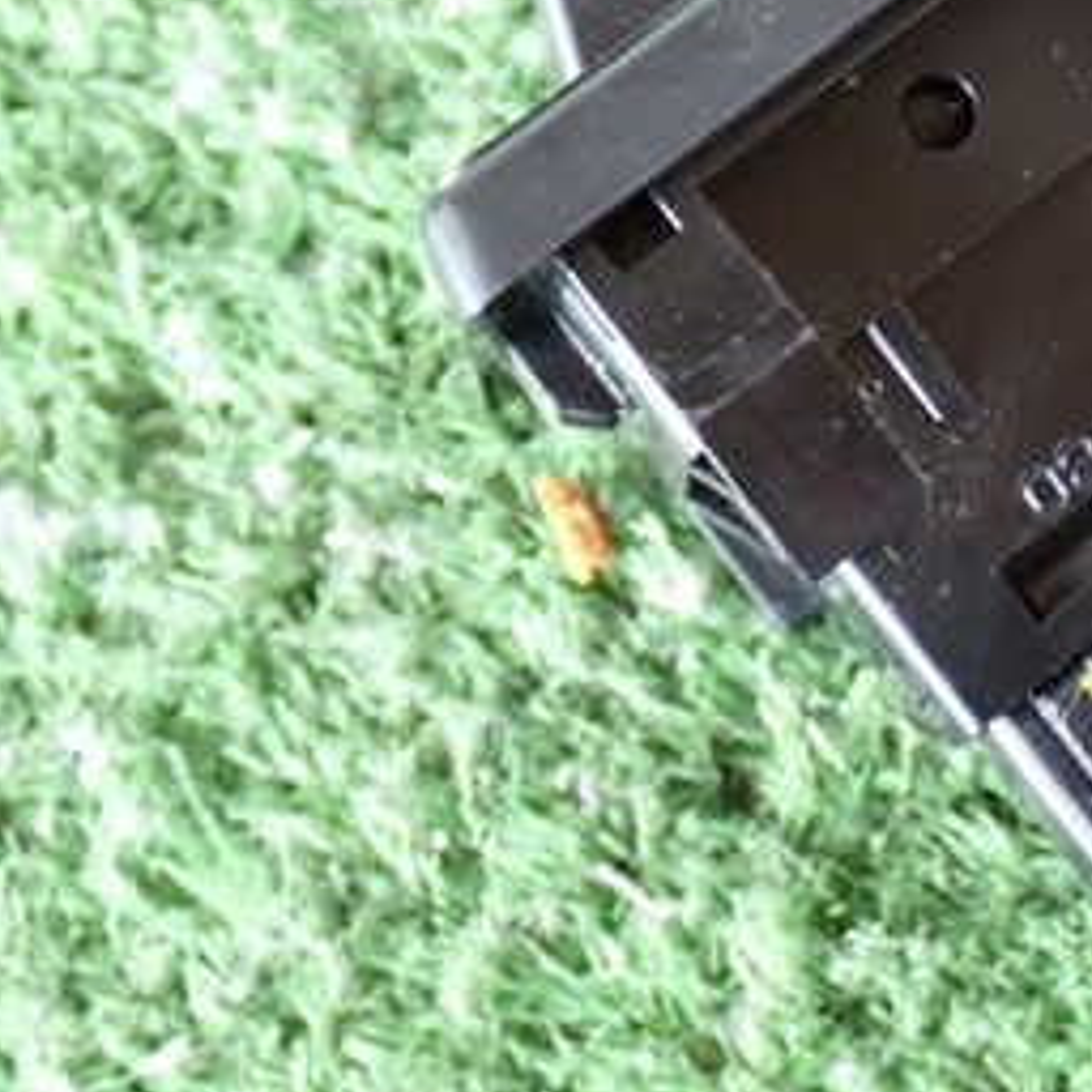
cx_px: 1109
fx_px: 3997
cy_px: 346
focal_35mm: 112
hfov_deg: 15.3
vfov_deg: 15.5
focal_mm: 9.65
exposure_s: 1/40
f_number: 3.3
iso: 800
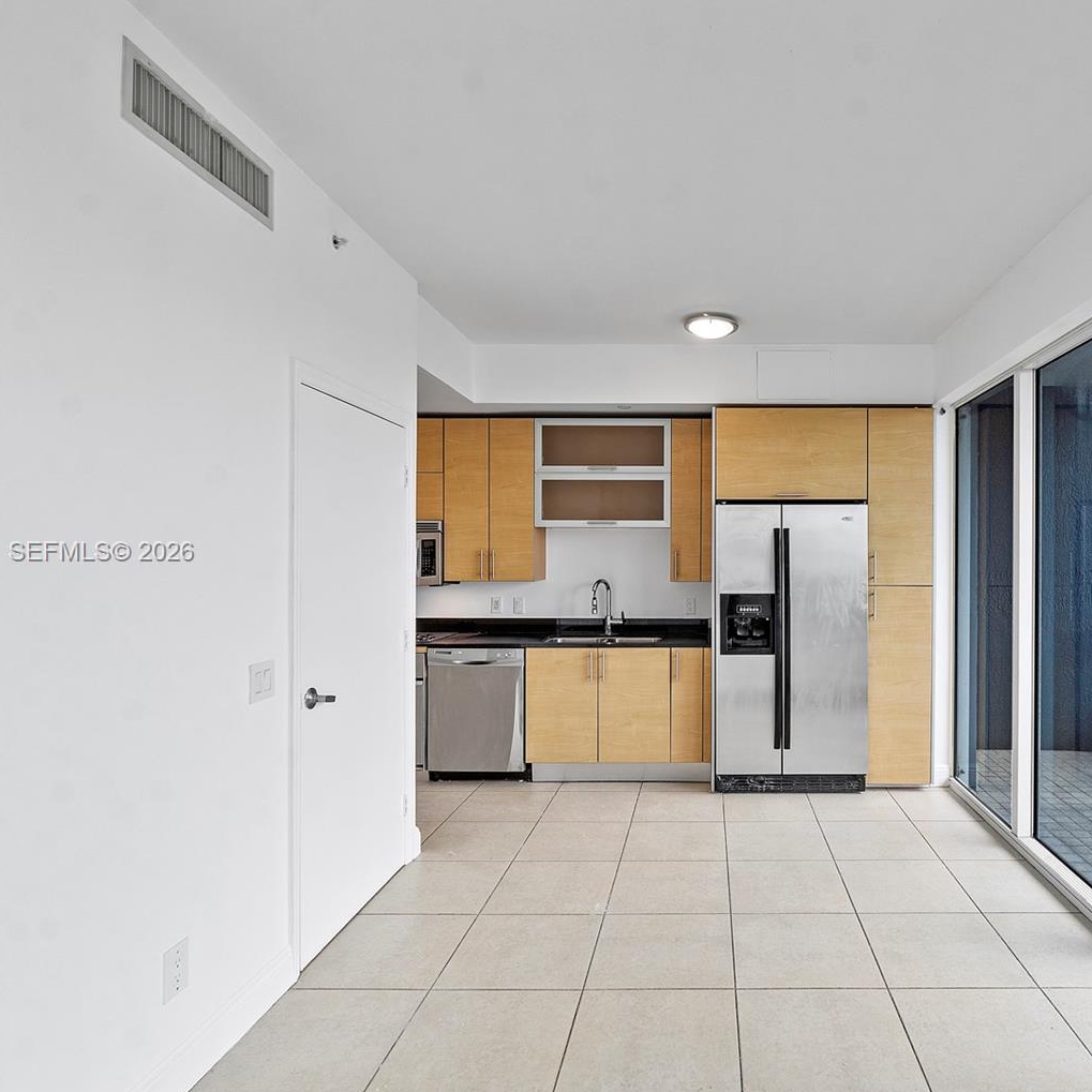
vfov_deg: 74.8
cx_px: 717
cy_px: 554
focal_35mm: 20
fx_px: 714
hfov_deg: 72.8
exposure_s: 1/15
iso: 160
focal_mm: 10
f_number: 11
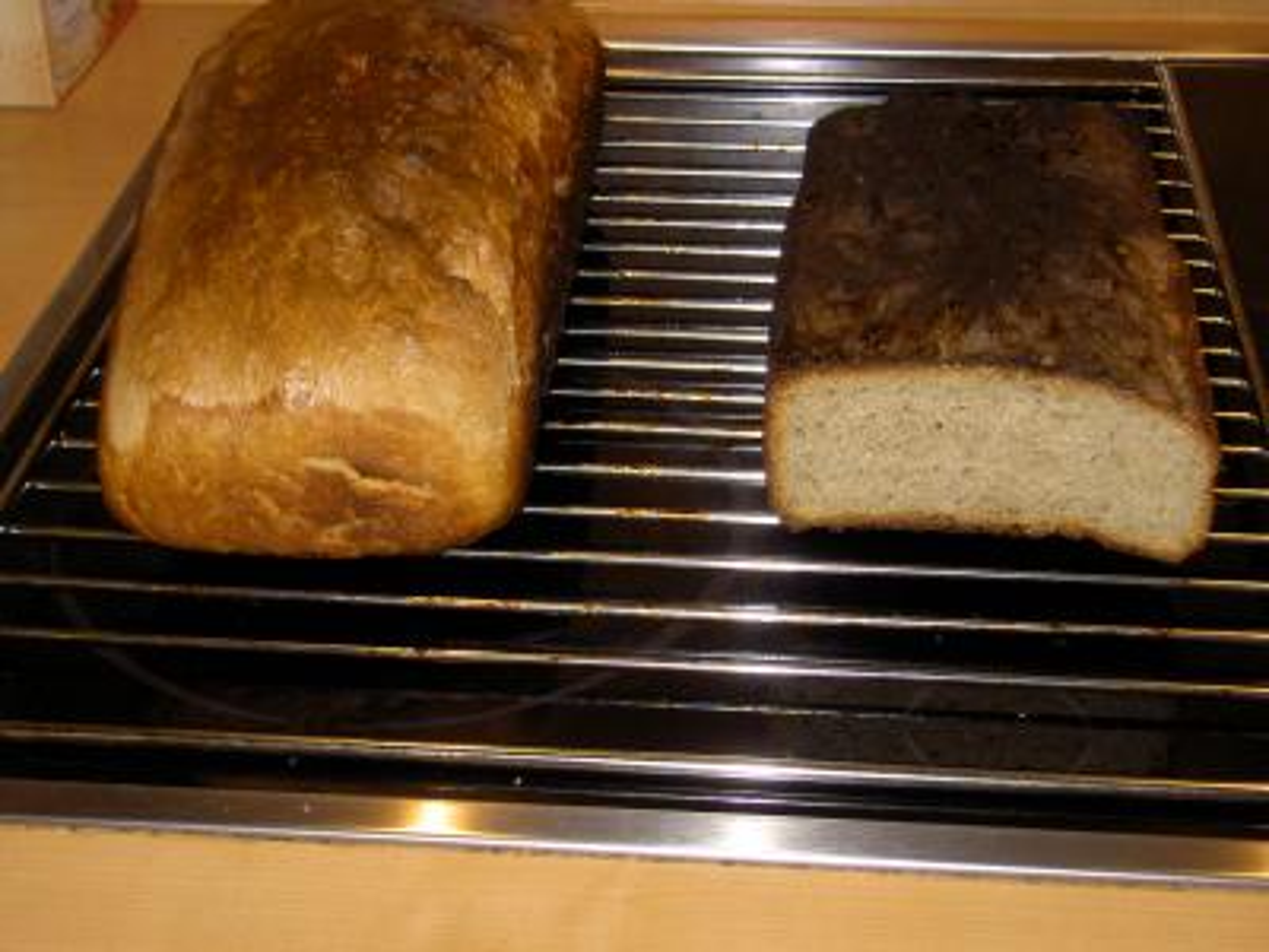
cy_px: 476
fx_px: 2200
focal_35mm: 60
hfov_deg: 32.2
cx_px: 634
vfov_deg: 24.4
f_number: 3.8
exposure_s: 1/80
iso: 200
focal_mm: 9.9
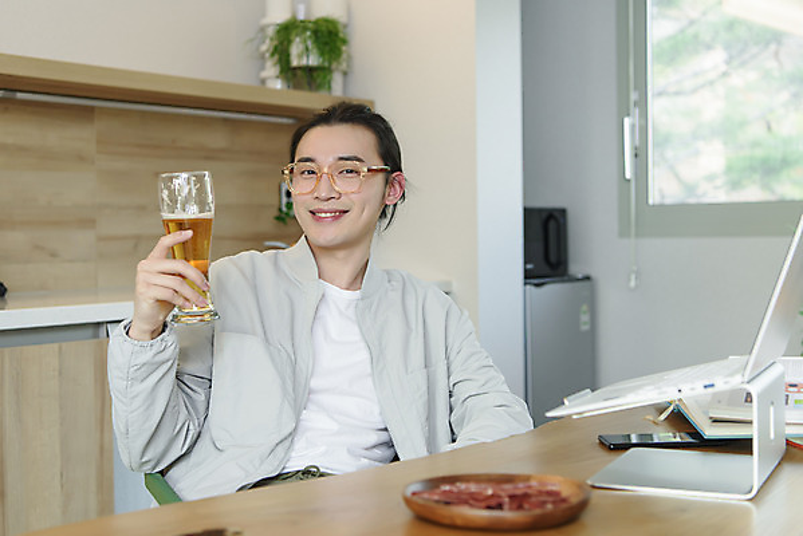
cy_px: 268
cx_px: 402
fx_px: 1116
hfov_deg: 39.6
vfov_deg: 27.0
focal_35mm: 50
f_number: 3.5
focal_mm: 50
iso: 320
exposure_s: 1/100
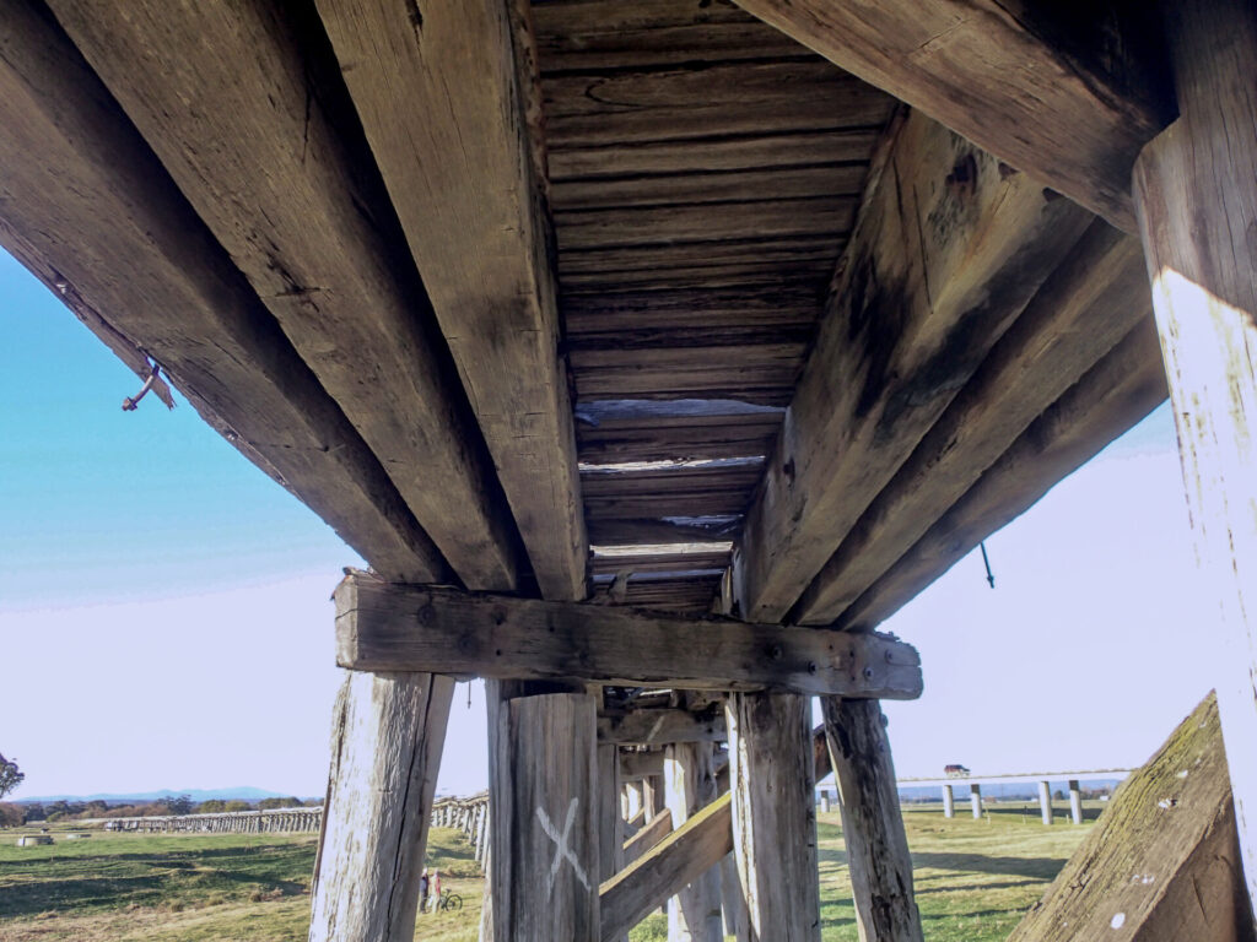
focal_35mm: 32
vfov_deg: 44.2
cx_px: 628
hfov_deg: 56.8
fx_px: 1162
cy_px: 471
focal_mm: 5.87
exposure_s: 1/160
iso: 100
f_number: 3.2
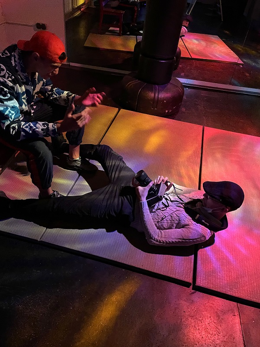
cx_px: 130
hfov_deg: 53.1
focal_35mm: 26
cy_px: 174
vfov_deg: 67.3
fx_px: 260
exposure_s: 1/25
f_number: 1.6
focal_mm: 4.2
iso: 800
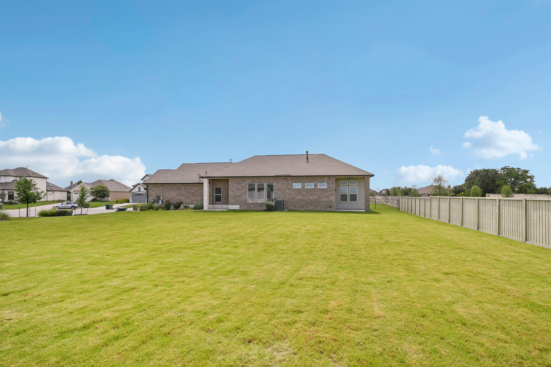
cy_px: 184
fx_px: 275
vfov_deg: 67.4
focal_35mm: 18
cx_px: 276
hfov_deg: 90.0
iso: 400
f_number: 8
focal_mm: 12
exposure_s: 1/1250
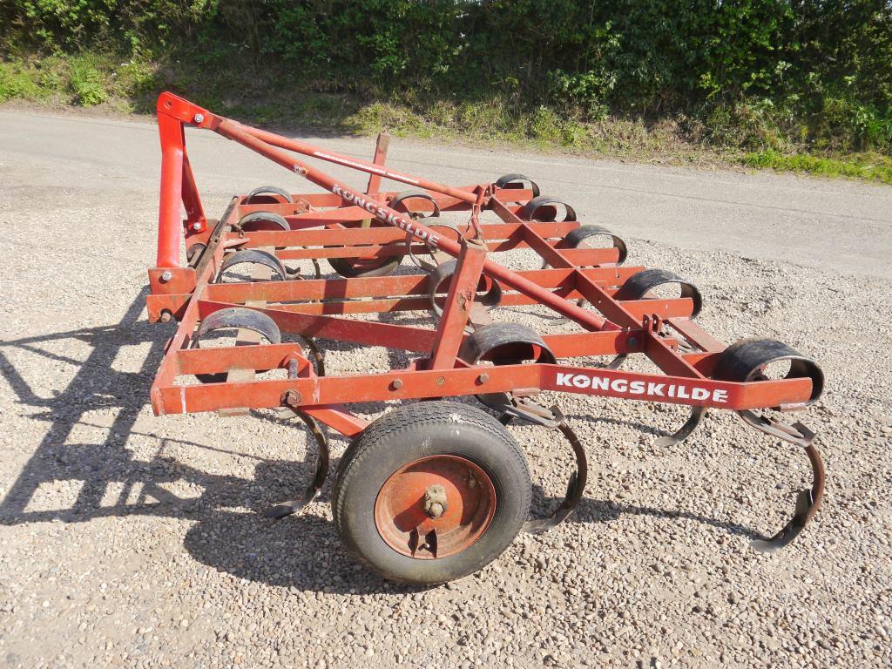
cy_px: 334
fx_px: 722
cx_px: 446
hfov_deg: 63.4
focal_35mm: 28
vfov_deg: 49.7
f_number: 5.6
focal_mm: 14
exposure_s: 1/320
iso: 160
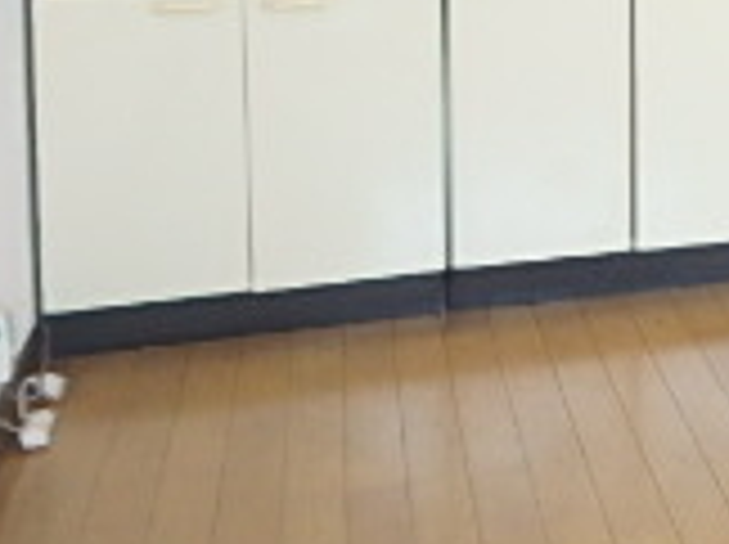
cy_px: -184
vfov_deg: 16.6
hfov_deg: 19.9
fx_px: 1745
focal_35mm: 83
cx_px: 1138
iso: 200
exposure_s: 1/50
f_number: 3.5
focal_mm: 3.7
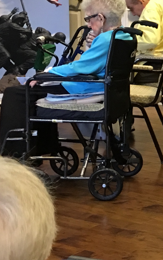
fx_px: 817
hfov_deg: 10.1
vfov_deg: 18.0
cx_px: 371
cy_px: 61
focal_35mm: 115
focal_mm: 4.15
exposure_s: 1/15
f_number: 2.2
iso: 64
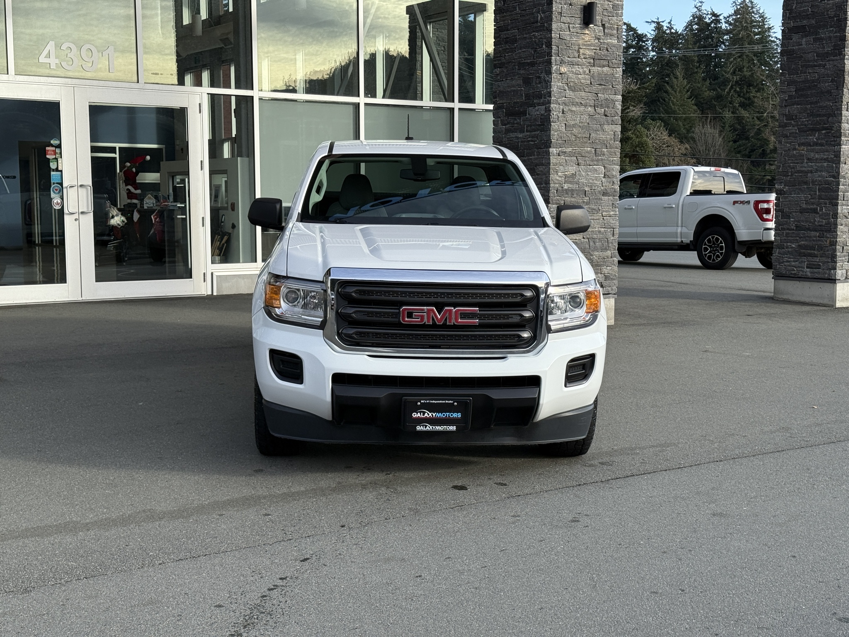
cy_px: 318
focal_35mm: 48
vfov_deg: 30.3
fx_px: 1177
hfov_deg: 39.7
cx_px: 424
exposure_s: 1/1642
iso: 64
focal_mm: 6.76
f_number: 1.78
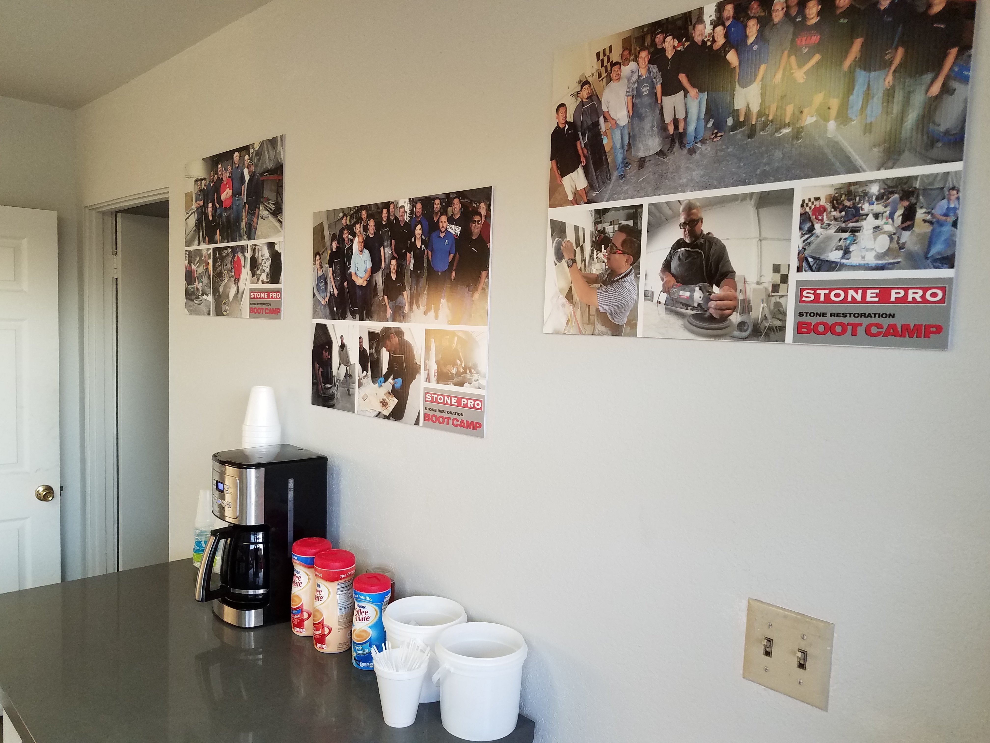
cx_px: 495
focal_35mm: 26
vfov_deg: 53.1
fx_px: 744
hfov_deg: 67.3
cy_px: 372
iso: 80
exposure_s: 1/60
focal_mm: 4.2
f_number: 1.7
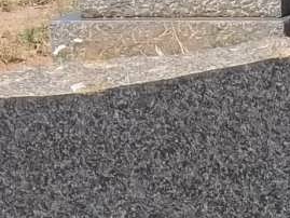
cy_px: 411
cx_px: 423
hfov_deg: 8.7
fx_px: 1869
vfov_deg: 6.5
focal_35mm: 223
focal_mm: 8.8
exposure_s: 1/250
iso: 80
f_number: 7
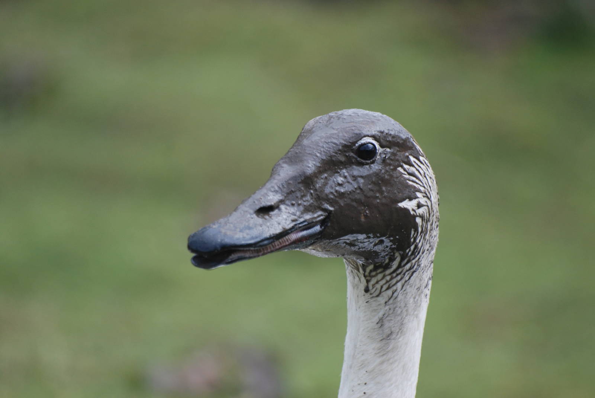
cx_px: 298
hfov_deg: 4.6
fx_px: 7446
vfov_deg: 3.1
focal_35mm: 450
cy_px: 199
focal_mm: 300
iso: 360
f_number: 5.6
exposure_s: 1/500
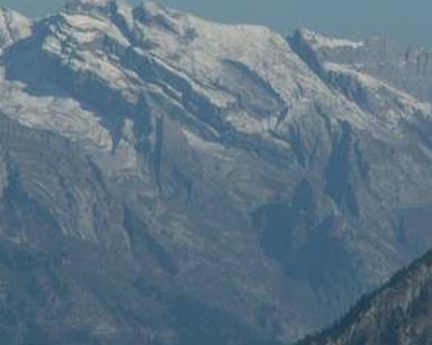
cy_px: 65
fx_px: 7848
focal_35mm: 614
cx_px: 342
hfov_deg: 3.2
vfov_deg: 2.5
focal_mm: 47.27
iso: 50
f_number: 8
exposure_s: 1/400
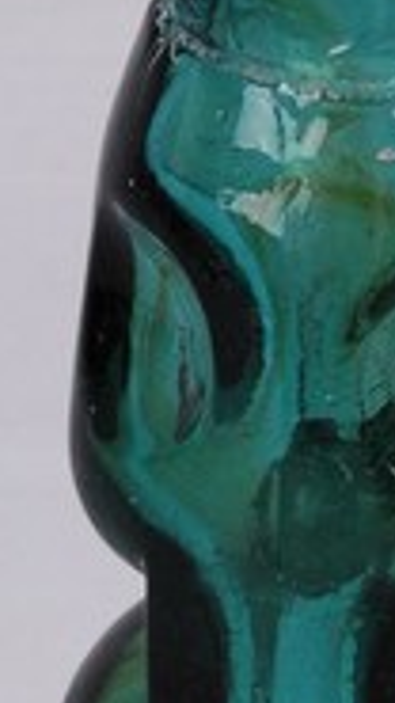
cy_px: 627
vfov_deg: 5.7
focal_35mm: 380
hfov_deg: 3.2
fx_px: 7079
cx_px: 323
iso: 100
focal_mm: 70
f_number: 18
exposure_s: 1/125
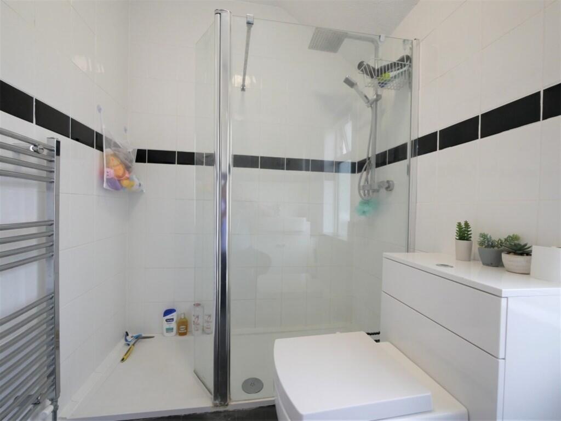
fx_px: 227
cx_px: 280
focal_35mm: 14
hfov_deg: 102.0
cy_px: 210
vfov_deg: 85.7
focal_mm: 7
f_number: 4
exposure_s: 1/60
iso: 640
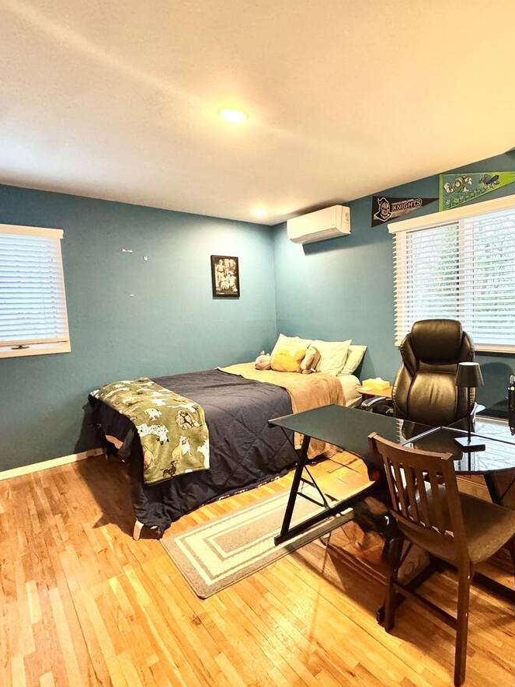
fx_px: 377
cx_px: 349
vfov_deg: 84.7
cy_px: 339
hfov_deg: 66.6
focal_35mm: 19
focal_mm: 2.22
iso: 800
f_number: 2.2
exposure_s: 1/60
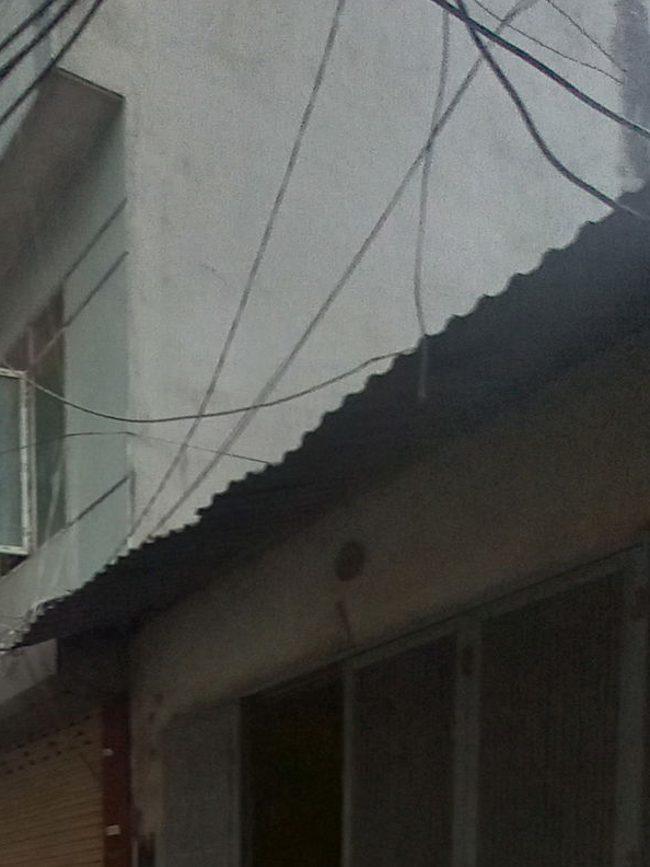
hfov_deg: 34.9
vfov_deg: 40.1
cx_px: -68
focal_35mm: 35
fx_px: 876
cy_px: 1000
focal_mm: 1.42
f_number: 2.2
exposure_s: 1/33
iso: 160
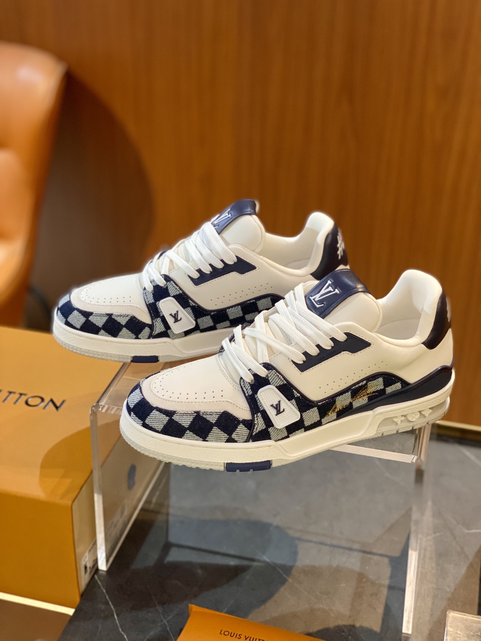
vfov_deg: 36.8
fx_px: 963
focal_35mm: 52
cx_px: 240
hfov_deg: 28.0
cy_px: 320
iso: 160
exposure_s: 1/122
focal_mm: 6
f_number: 2
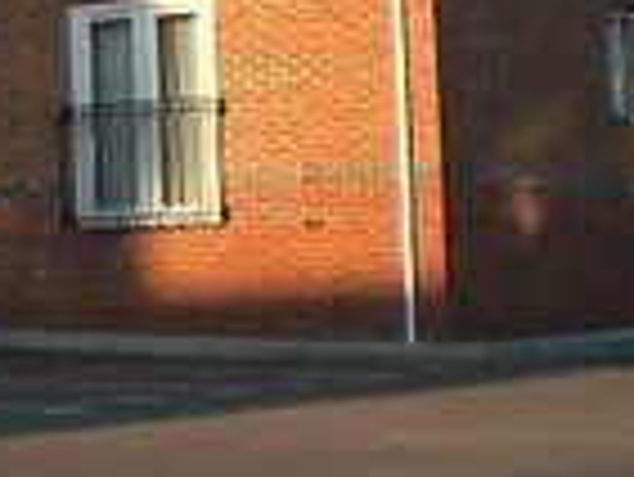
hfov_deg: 9.6
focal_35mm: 188
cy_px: -241
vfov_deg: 7.8
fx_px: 3446
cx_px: -719
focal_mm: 6.3
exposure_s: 1/250
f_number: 3.1
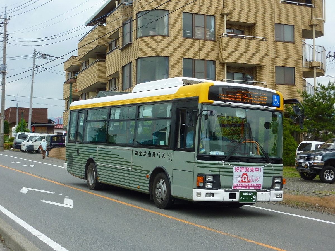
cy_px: 126
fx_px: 532
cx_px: 168
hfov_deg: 34.9
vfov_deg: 26.6
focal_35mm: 55
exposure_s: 1/400
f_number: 3.9
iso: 80
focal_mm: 9.1
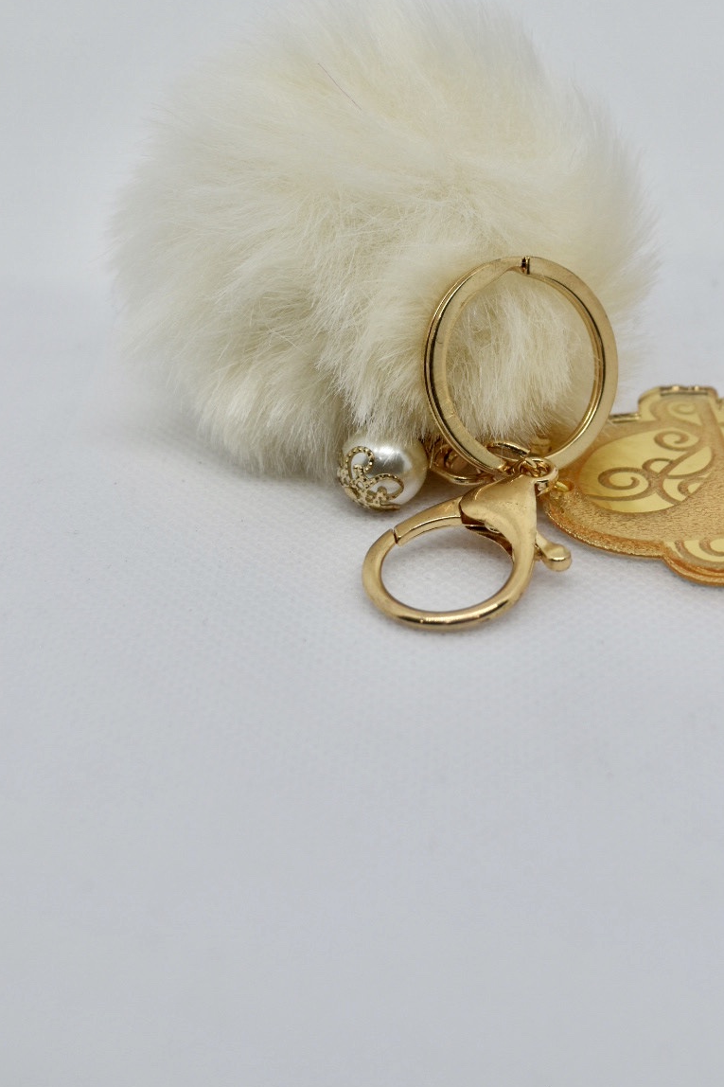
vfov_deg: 27.8
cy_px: 330
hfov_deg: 18.8
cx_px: 503
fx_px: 2172
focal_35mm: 72
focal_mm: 34
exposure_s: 1/200
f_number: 6.3
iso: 200
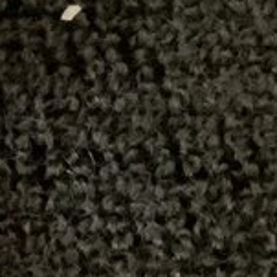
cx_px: -382
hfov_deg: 6.1
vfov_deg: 6.1
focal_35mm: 274
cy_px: -395
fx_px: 2481
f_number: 2.4
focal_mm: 3.3
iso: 640
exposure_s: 1/30
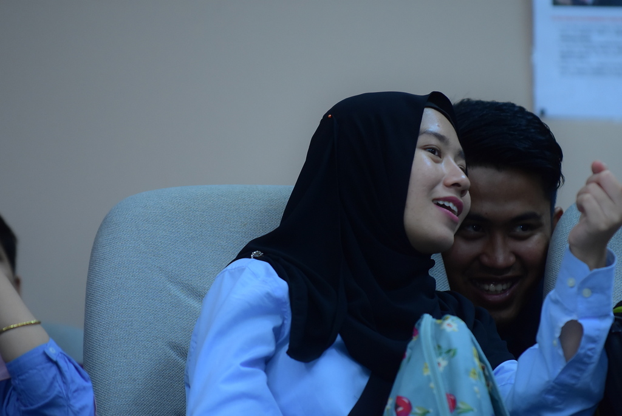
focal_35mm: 300
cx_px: 311
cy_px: 208
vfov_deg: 4.6
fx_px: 5188
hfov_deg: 6.9
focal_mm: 200
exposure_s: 1/160
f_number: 2.8
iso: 2000
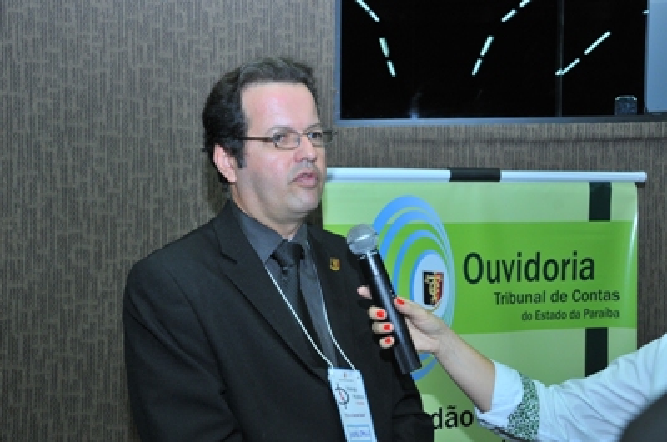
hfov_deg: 42.4
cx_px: 334
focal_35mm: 46
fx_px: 860
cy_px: 221
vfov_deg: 28.8
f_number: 5.6
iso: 640
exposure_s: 1/60
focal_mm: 31
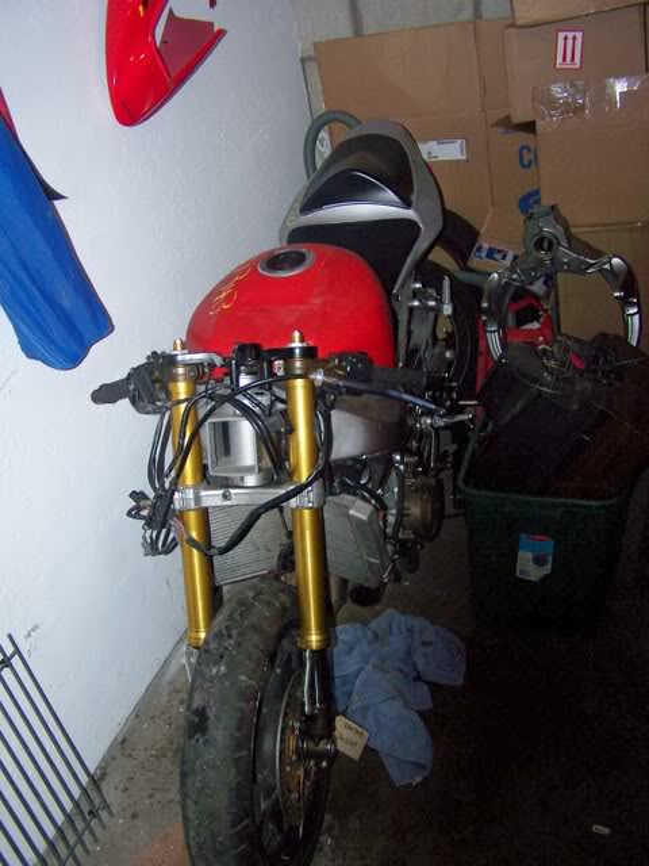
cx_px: 324
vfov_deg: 49.0
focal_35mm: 38
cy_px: 433
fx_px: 950
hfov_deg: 37.7
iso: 80
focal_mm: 6.3
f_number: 2.8
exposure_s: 1/60
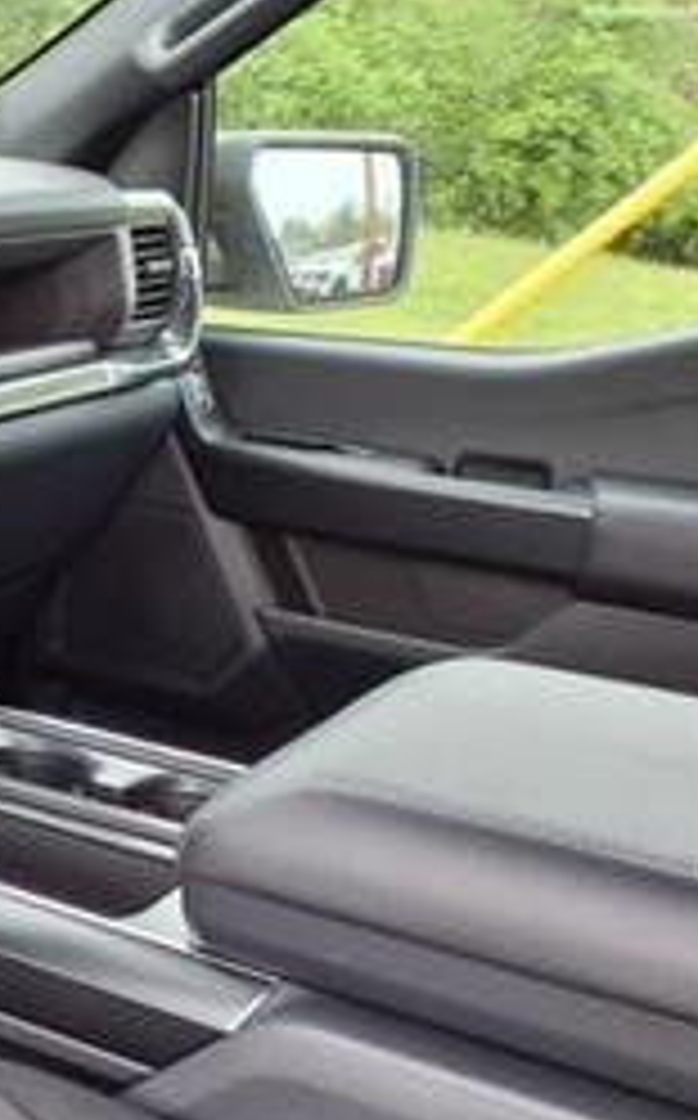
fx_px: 1770
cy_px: 657
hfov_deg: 19.0
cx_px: -414
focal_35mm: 58
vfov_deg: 35.1
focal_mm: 3.58
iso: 40
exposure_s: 1/122
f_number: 1.9
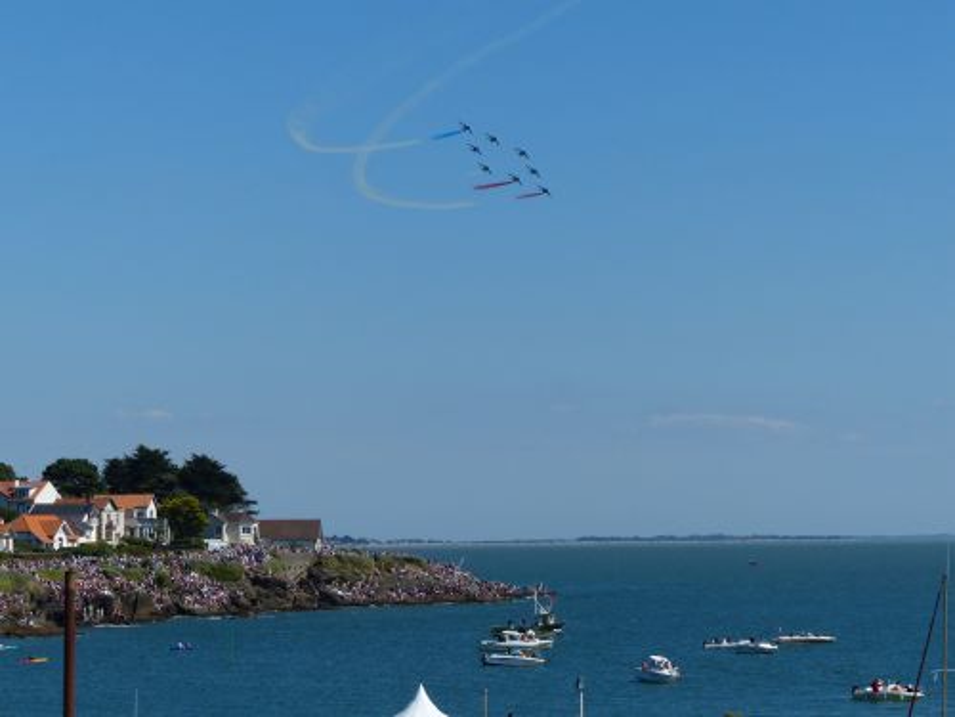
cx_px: 478
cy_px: 358
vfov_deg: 12.2
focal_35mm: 121
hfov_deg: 16.3
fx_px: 3338
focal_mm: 21.8
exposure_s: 1/1600
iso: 100
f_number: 4.5
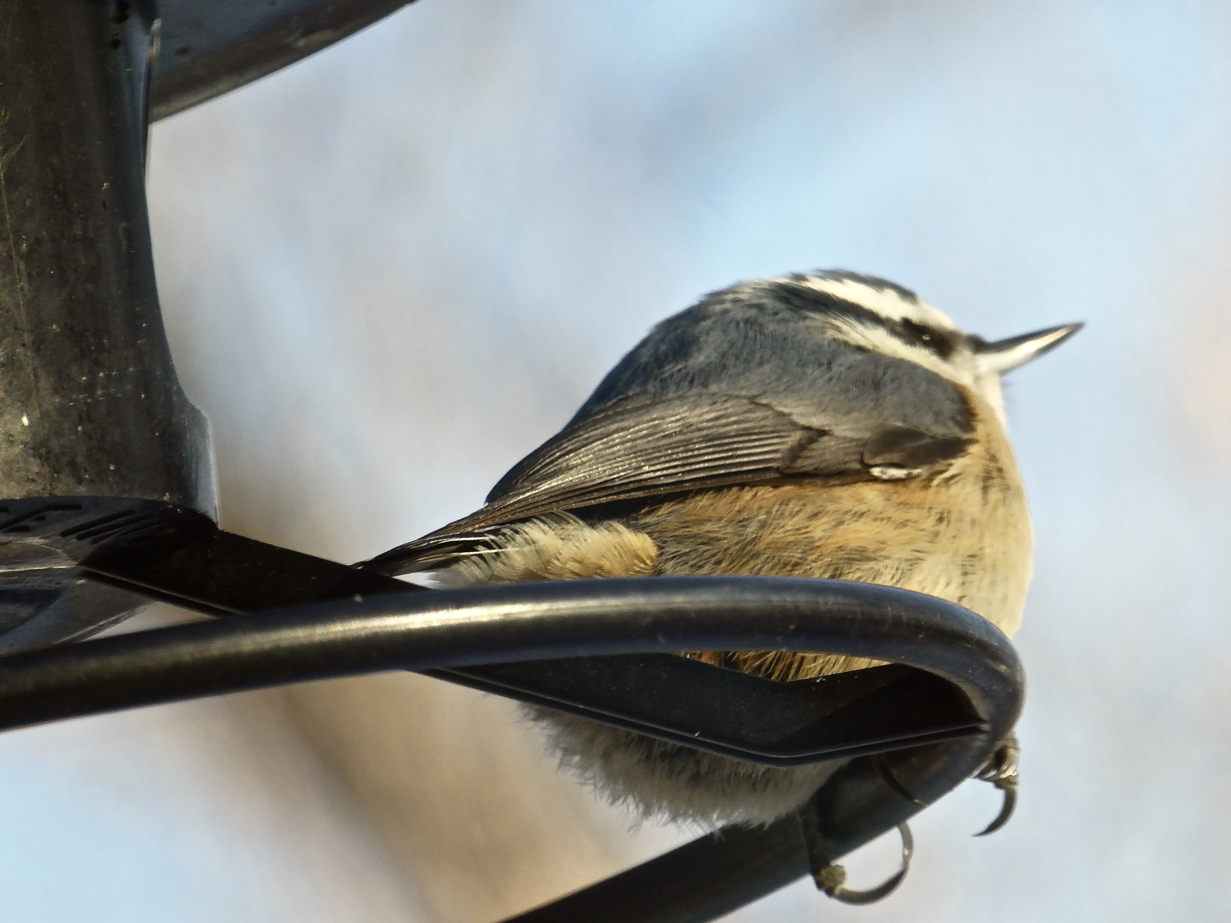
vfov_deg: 1.8
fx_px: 30014
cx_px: 616
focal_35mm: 844
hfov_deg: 2.3
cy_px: 462
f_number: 6.4
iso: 200
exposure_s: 1/125
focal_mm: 129
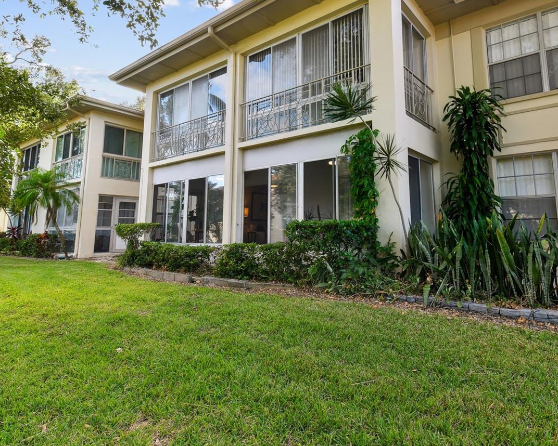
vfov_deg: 64.9
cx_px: 302
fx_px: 347
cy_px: 177
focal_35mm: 21
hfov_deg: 77.5
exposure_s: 1/25
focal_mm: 10
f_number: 8
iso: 100
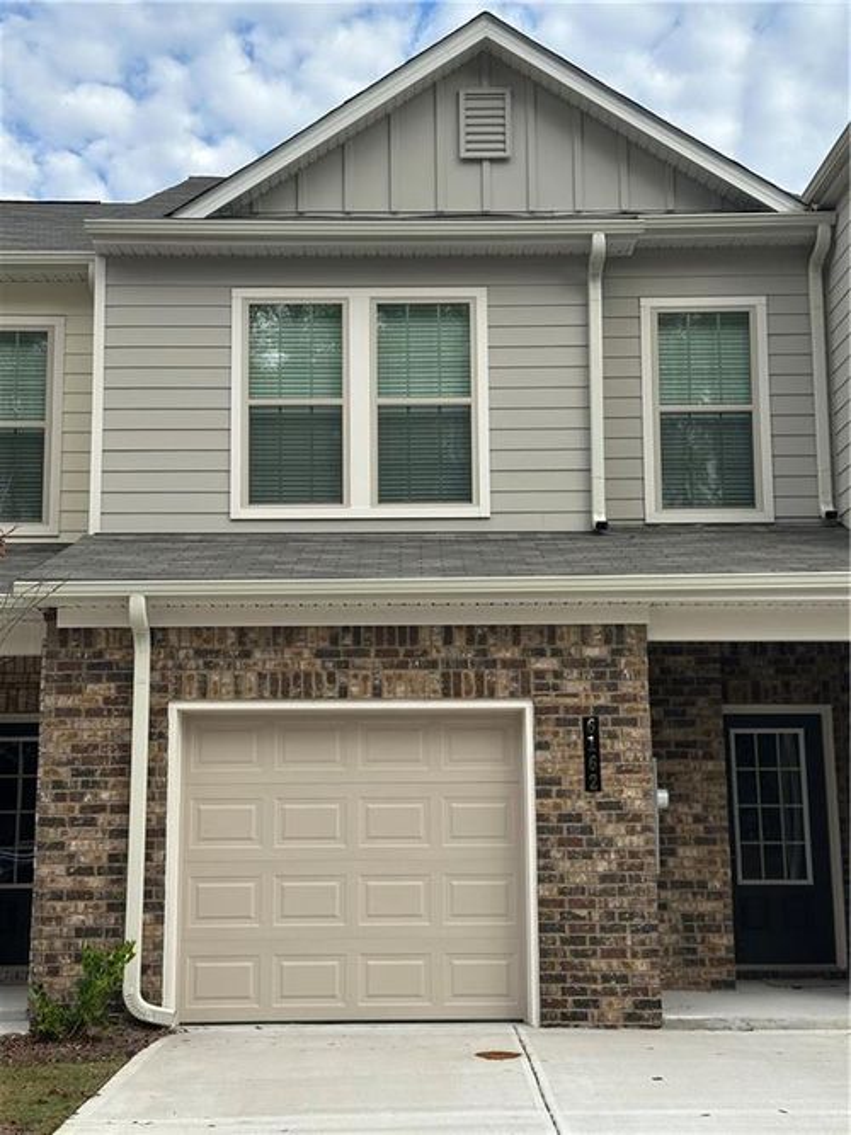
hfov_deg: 30.3
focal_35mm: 48
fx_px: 1574
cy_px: 568
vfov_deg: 39.7
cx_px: 426
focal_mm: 6.86
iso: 64
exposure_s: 1/1783
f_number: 1.78
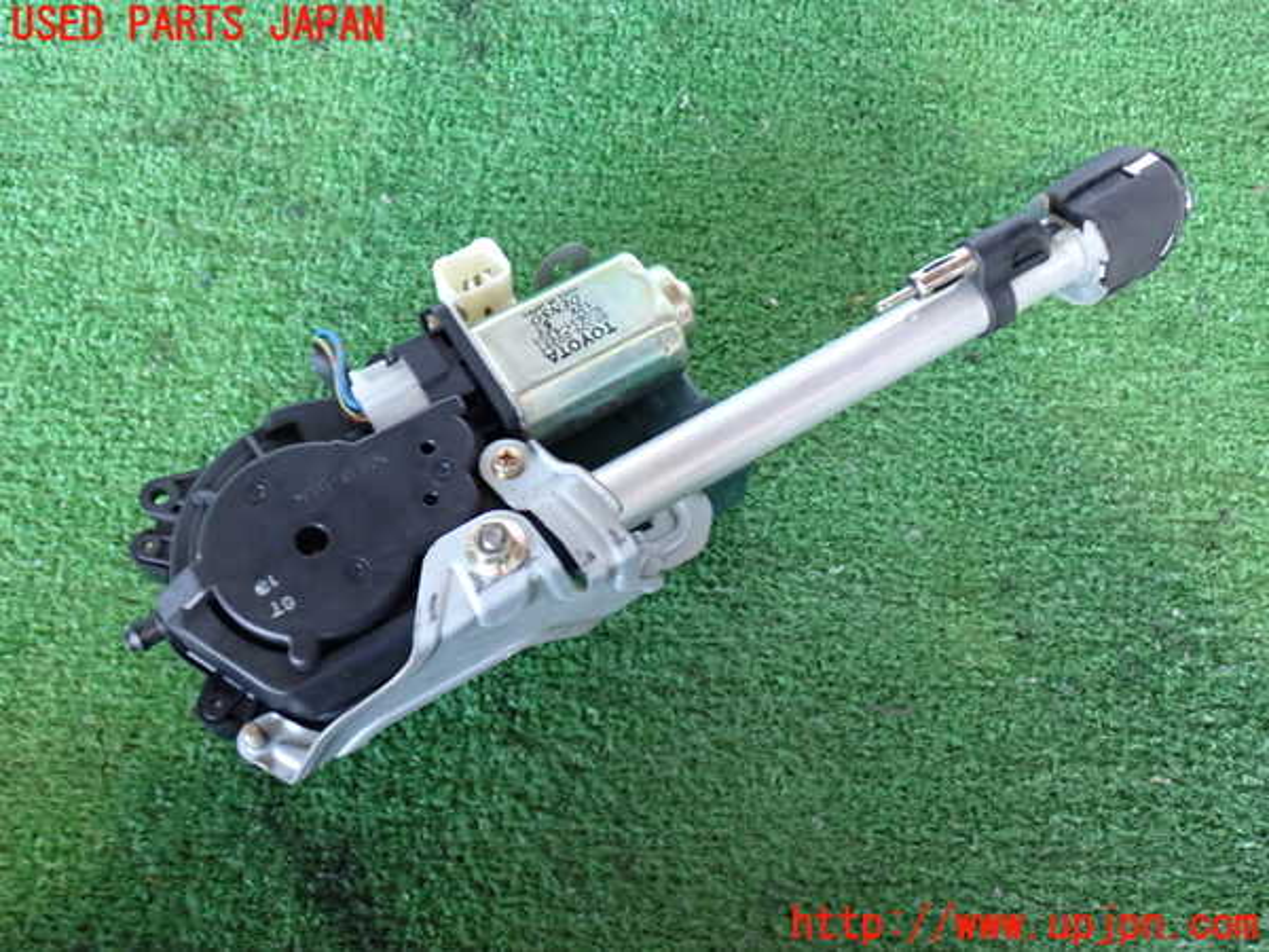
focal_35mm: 38
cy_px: 476
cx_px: 634
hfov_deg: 49.0
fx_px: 1393
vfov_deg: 37.7
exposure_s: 1/40
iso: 500
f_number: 2.7
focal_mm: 6.83
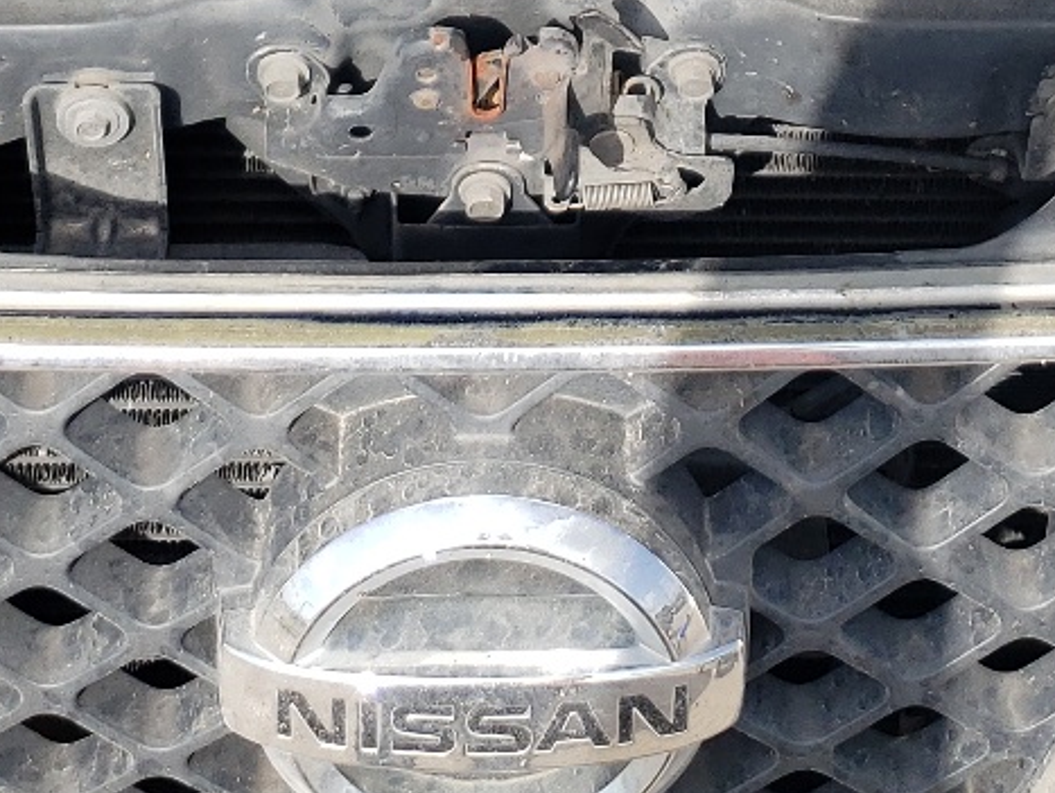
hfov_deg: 22.0
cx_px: 583
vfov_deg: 14.9
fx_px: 2715
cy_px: -554
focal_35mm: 89
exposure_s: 1/1667
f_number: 1.5
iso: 50
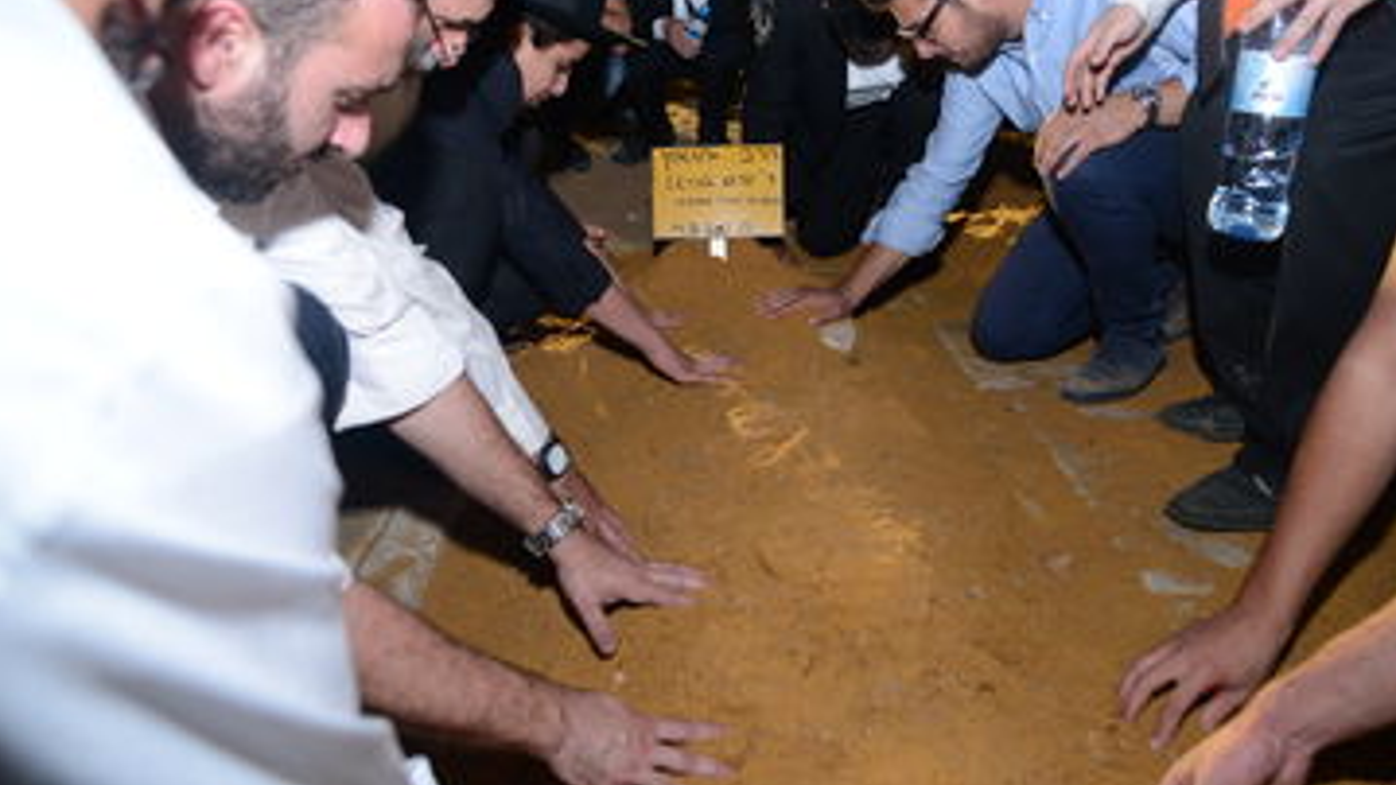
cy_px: 338
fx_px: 1037
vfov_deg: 41.4
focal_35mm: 28
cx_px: 747
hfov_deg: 67.8
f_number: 4
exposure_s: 1/50
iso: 2000
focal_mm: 24
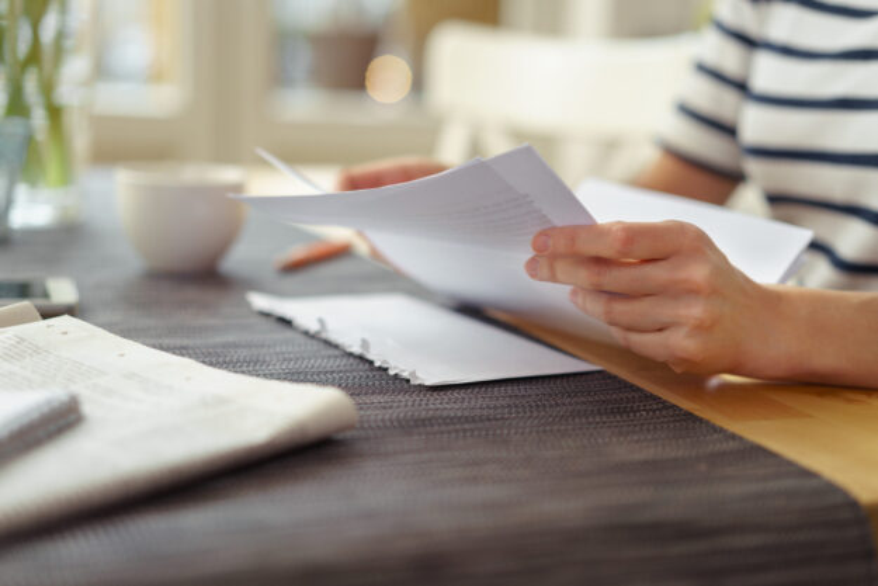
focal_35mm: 55
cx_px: 439
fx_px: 1342
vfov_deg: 24.6
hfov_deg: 36.2
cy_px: 293
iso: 100
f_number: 2.2
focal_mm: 55
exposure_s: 1/80
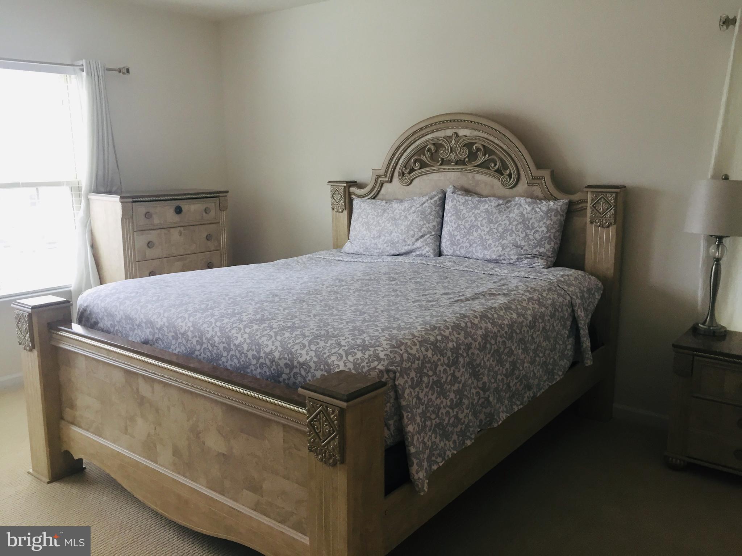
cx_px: 371
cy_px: 278
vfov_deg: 48.2
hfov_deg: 61.7
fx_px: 622
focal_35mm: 29
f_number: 2.2
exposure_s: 1/30
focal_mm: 4.15
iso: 64
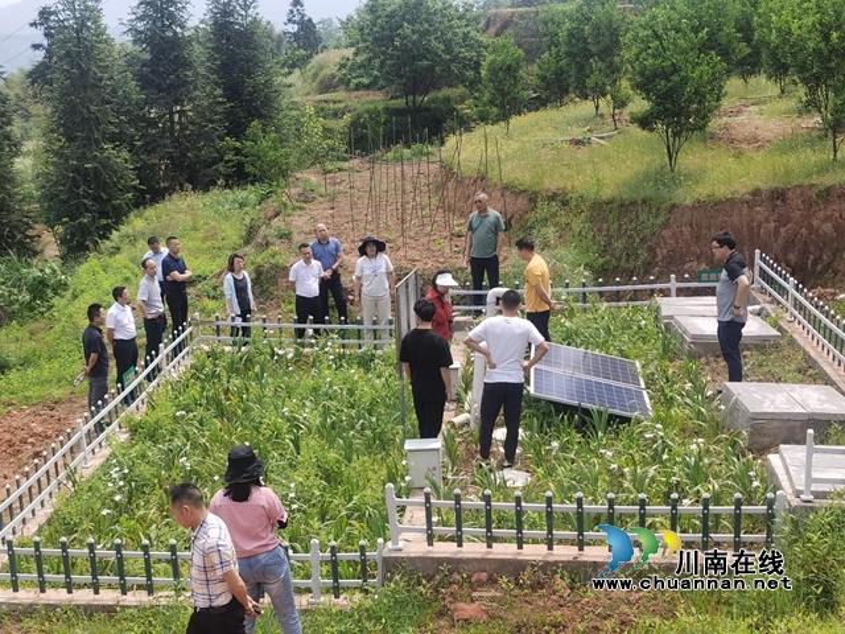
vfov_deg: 28.6
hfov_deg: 37.5
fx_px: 1245
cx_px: 422
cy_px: 317
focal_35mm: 51
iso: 50
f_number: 1.6
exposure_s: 1/2747
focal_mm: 5.56
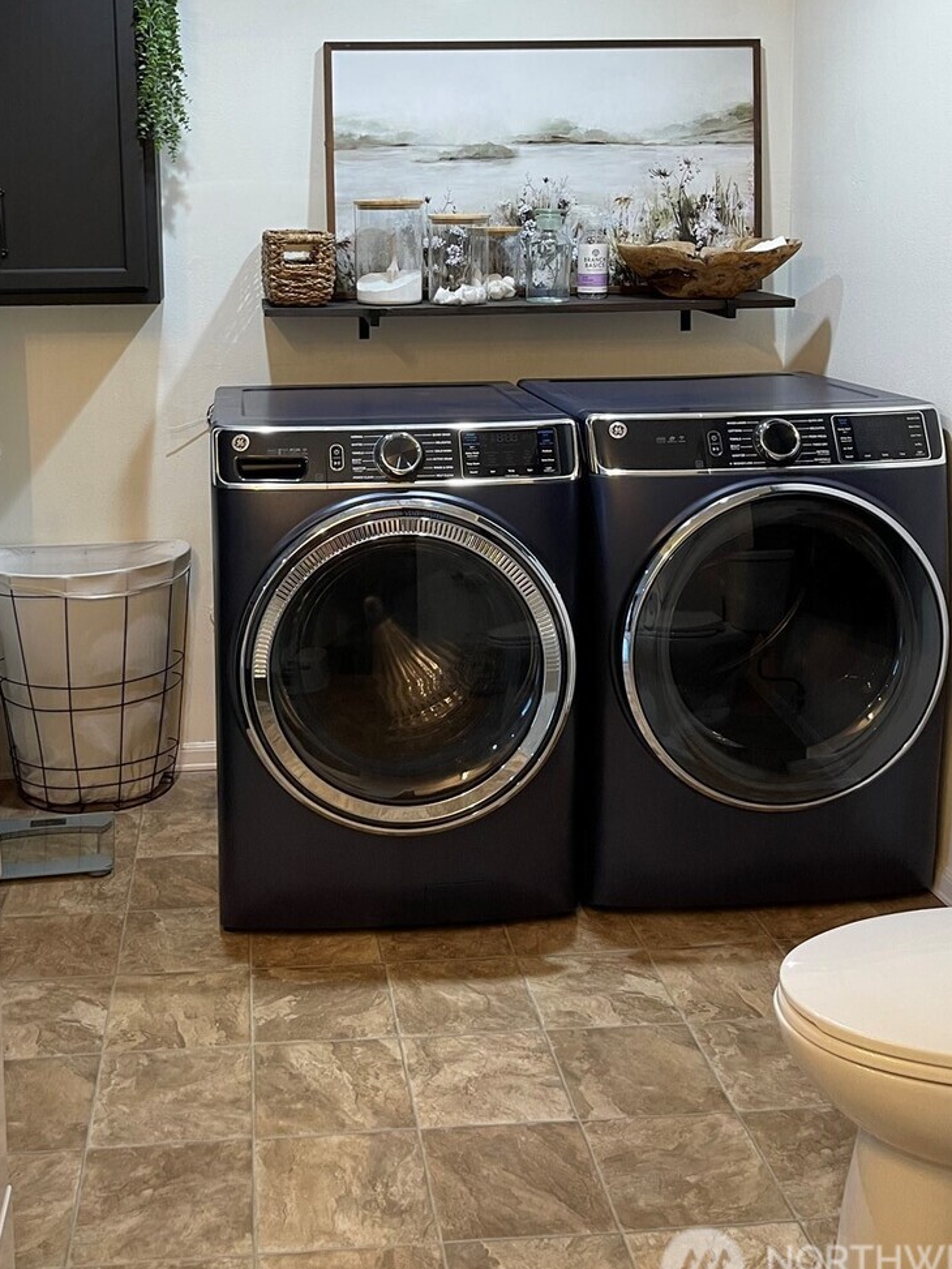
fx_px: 1356
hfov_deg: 38.4
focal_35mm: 37
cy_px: 391
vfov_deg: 49.0
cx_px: 355
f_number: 1.6
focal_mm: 5.1
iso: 100
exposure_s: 1/60
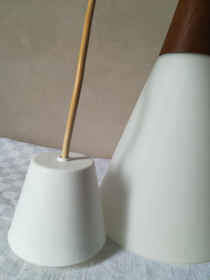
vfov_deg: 67.3
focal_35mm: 26
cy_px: 140
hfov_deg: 53.1
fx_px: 210
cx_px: 105
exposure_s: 1/33.3
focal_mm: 3.83
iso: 125
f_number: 2.2
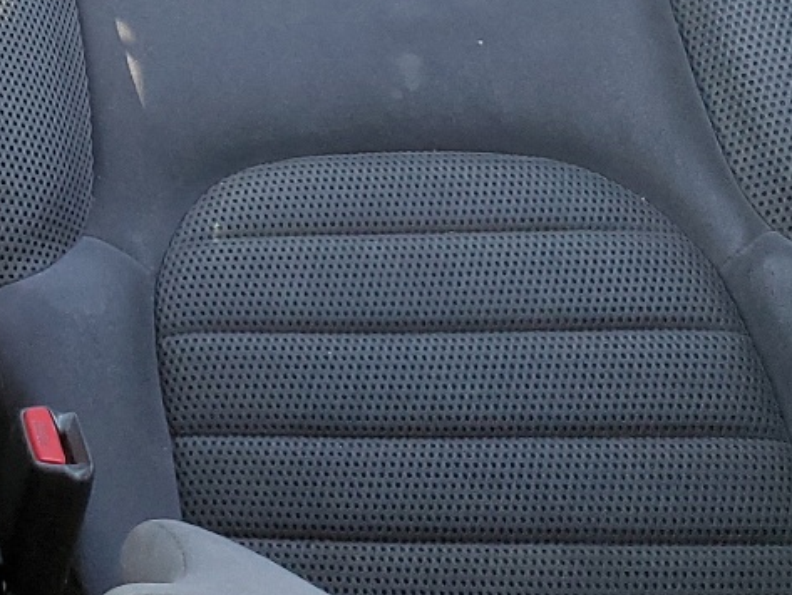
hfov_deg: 19.4
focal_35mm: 88
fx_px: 2014
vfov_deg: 15.8
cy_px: -213
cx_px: -395
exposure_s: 1/120
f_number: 1.5
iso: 78
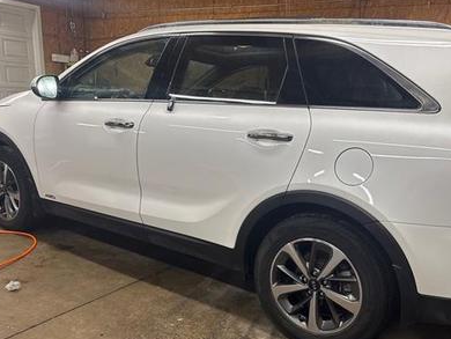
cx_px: 254
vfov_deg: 45.2
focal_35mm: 31
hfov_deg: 58.1
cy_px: 205
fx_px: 404
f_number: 1.78
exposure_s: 1/120
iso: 125
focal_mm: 6.76
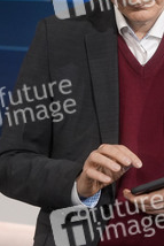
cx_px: 142
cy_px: 49
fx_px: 573
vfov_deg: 23.8
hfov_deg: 16.1
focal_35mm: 84
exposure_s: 1/125
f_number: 2.2
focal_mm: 30
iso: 640
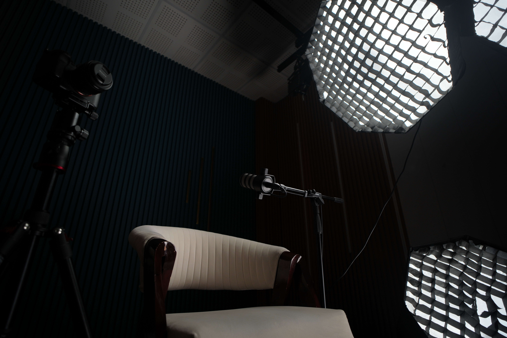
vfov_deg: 67.4
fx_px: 253
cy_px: 169
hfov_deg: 90.0
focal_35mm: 18
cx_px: 254
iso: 100
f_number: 2.8
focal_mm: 18
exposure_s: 1/50
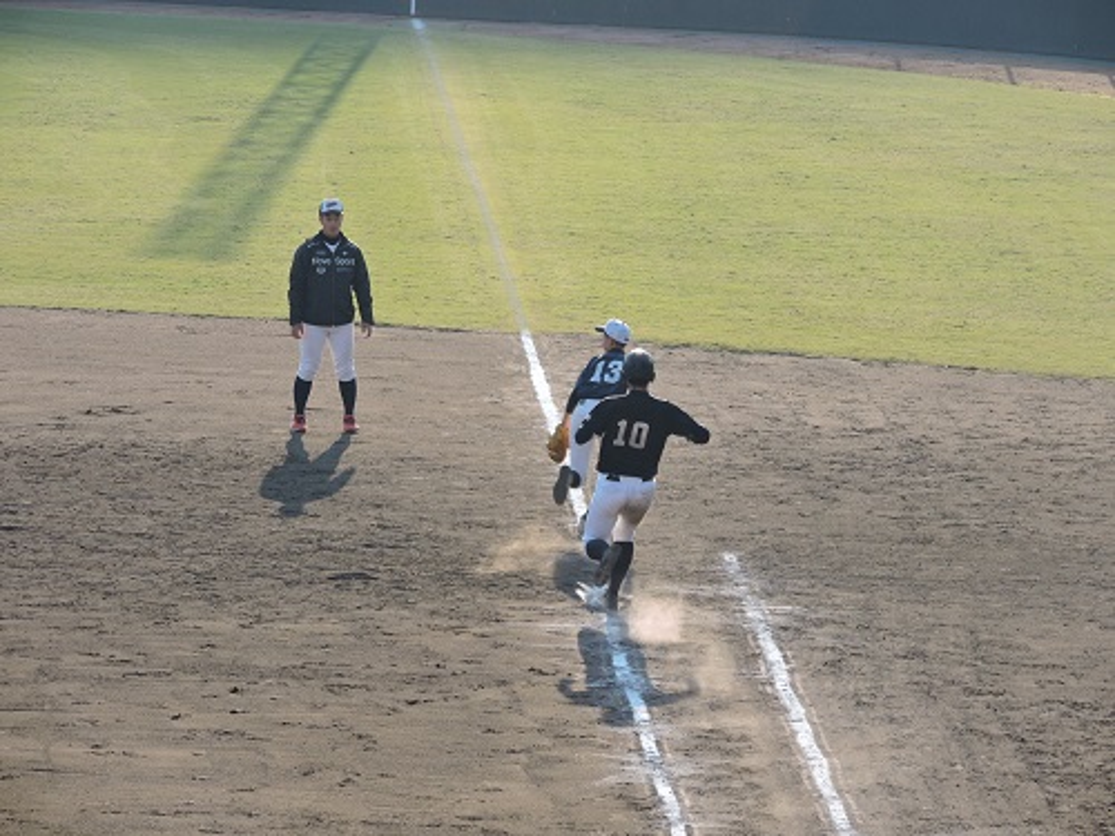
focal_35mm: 300
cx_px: 558
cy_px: 418
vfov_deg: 5.0
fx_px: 9663
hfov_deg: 6.6
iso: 100
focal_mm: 53.5
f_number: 4.8
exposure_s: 1/200
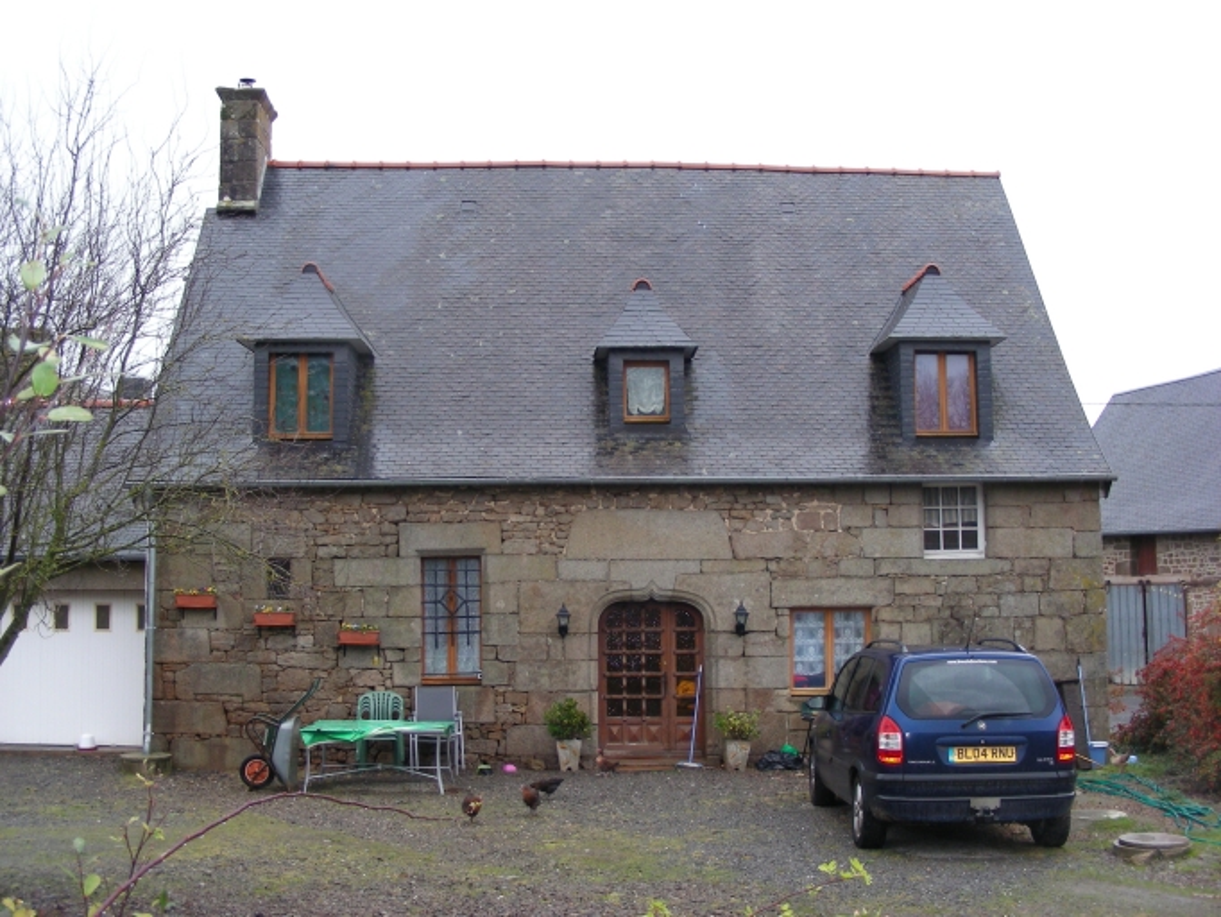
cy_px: 458
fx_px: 1447
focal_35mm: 41
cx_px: 610
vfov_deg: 35.2
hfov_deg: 45.8
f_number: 3.5
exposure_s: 1/30
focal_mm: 6.8
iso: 105
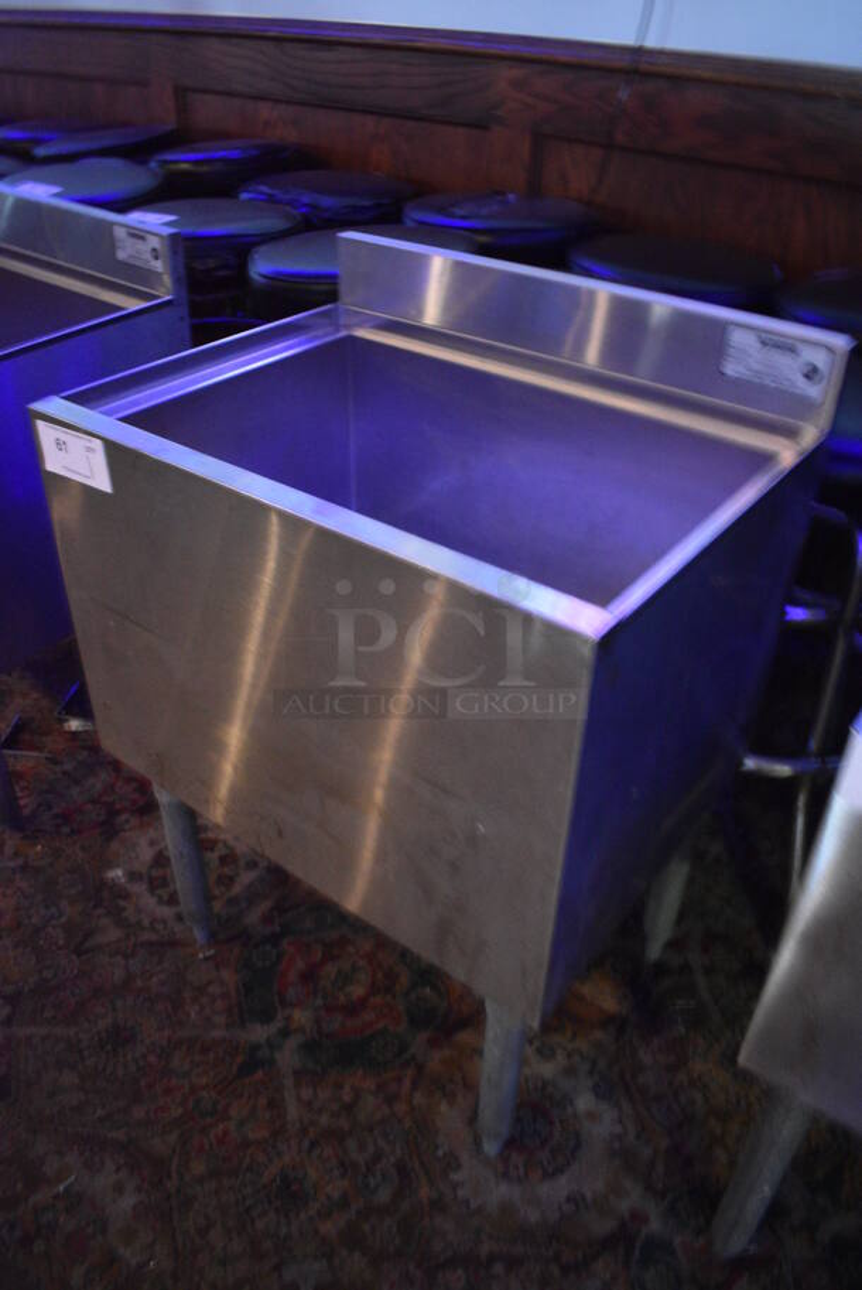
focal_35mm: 27
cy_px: 645
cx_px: 431
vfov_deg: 67.3
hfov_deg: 48.0
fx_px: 968
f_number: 3.5
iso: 3200
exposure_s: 1/10
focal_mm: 18
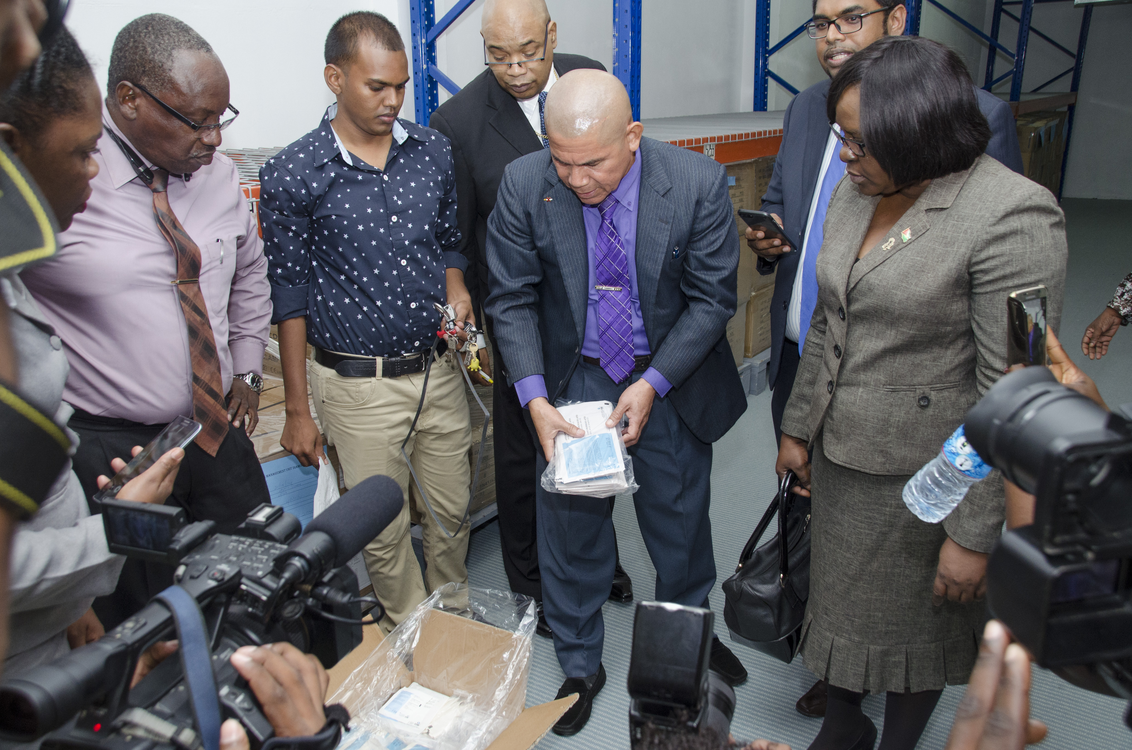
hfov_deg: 57.3
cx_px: 566
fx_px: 1036
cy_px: 375
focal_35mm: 33
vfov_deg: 39.8
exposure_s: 1/125
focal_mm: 22
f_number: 6.3
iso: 1000
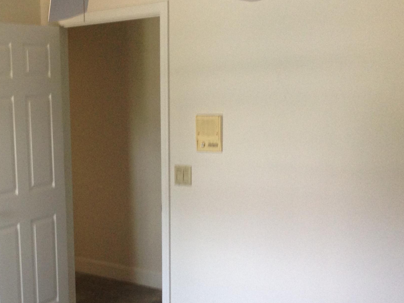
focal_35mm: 61
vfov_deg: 23.9
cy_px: 208
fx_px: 712
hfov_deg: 30.5
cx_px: 56
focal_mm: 4.12
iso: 160
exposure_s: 1/20
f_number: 2.4
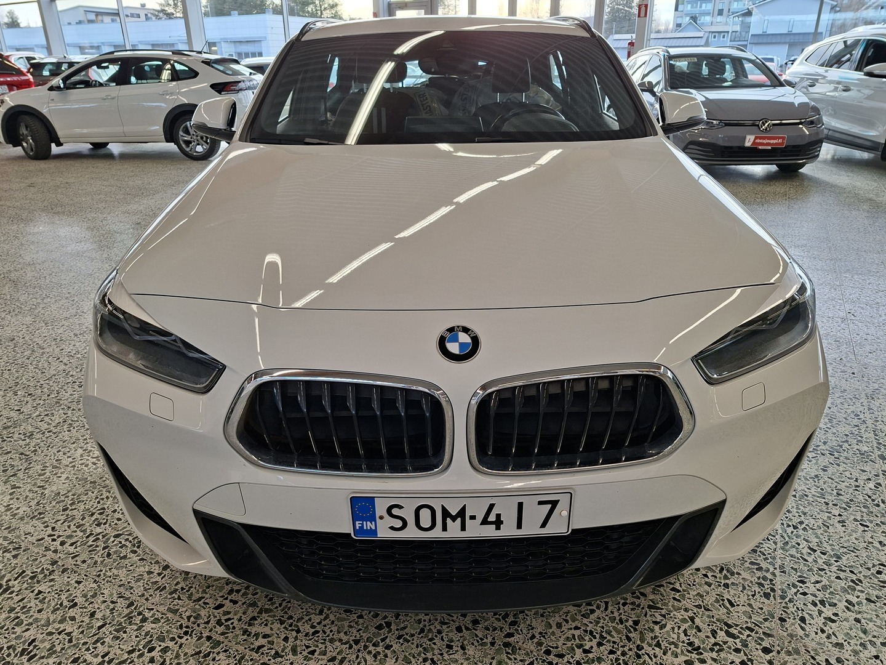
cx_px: 443
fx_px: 589
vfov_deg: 58.9
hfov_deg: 73.9
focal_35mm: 23
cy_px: 332
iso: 50
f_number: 1.8
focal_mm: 5.54
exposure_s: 1/125
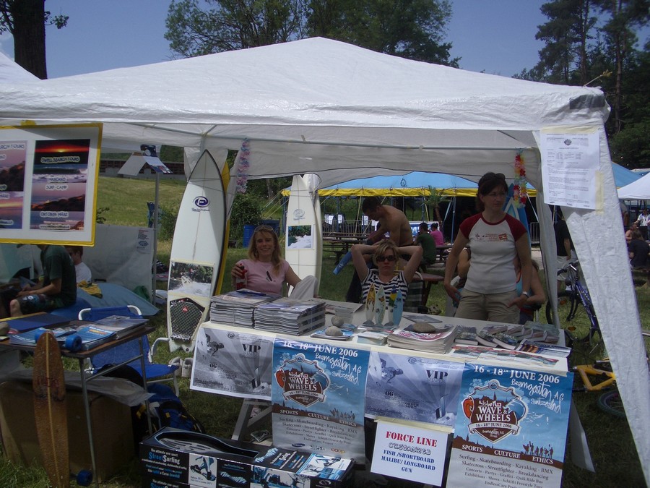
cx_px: 325
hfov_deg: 52.6
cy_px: 244
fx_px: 657
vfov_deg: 40.7
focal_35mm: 35
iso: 50
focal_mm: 5.8
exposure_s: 1/1000
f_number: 4.3
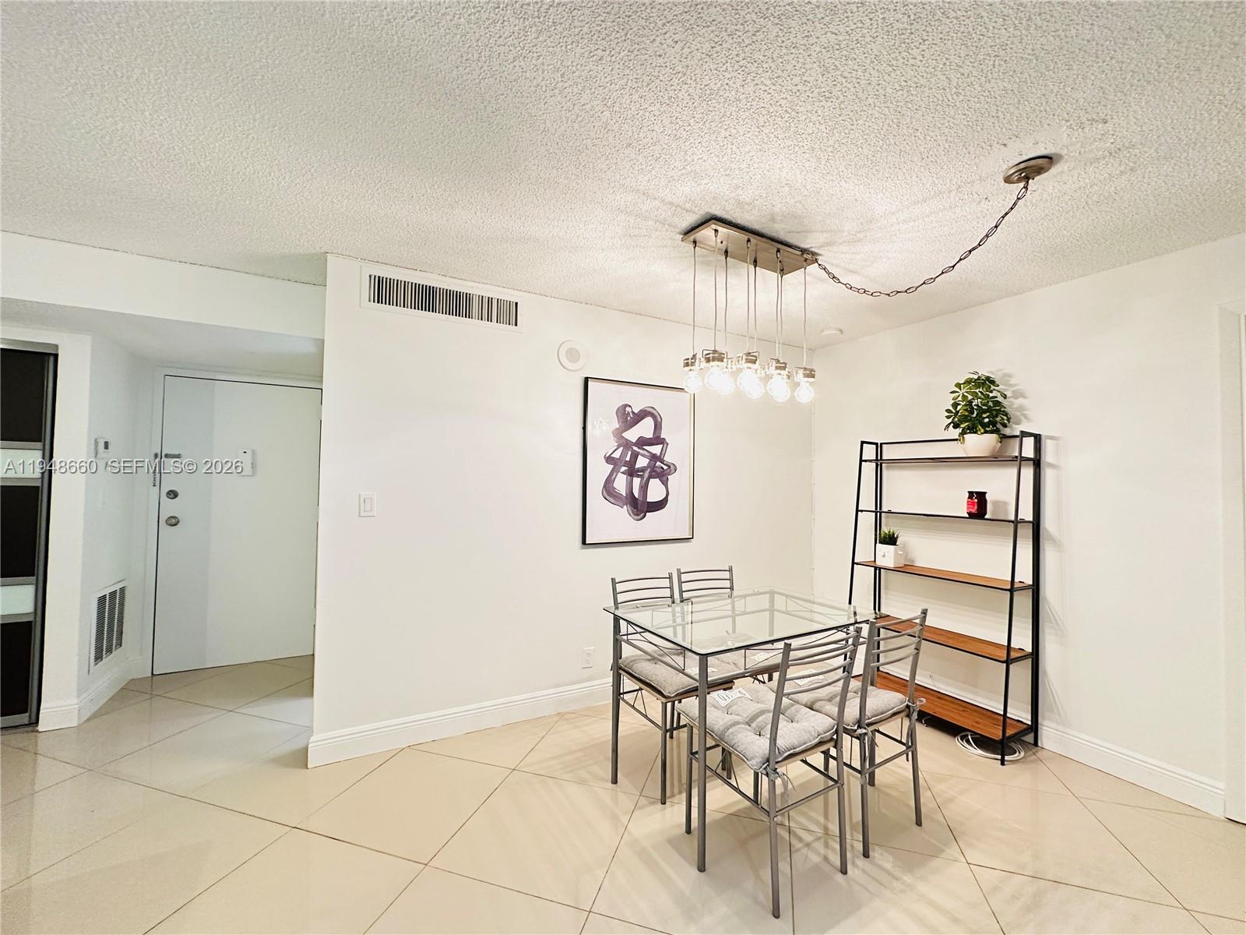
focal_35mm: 14
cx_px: 623
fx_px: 504
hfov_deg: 102.1
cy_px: 468
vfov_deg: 85.7
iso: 500
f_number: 2.2
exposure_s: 1/60
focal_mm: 2.22
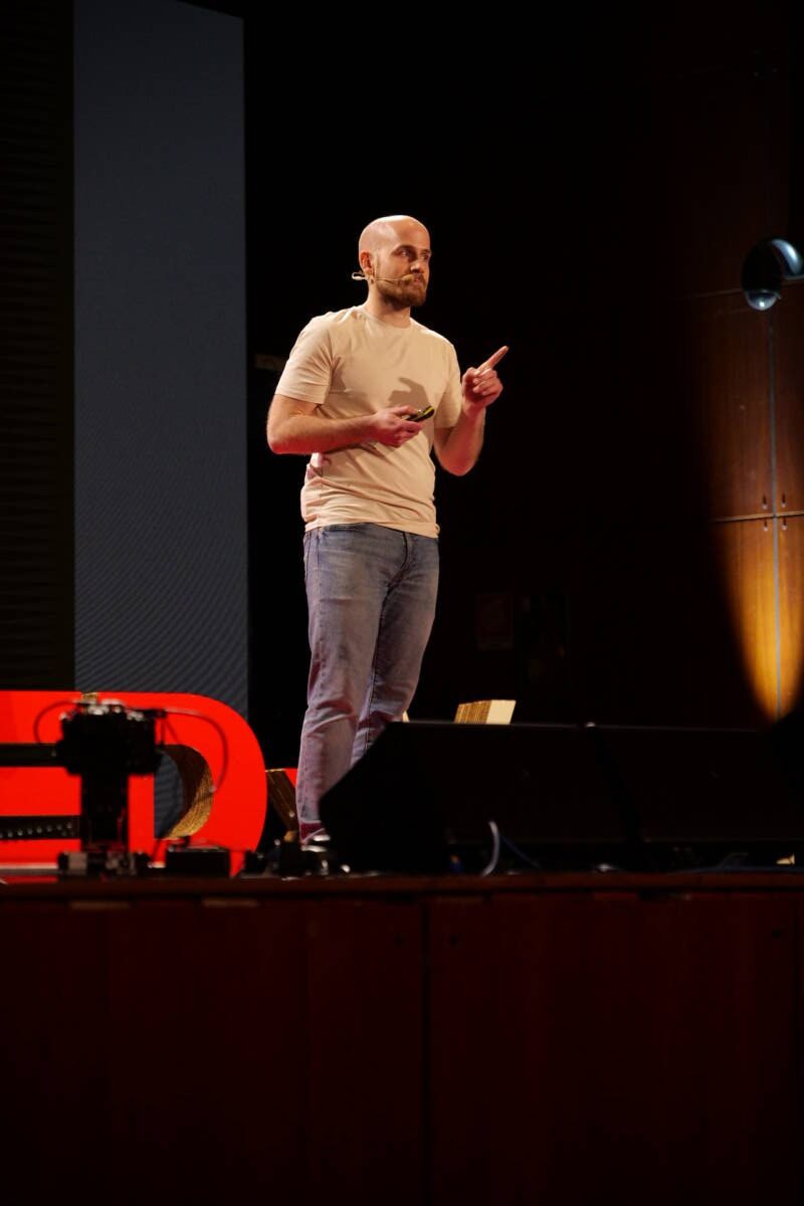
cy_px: 603
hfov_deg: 13.0
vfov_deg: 19.5
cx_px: 402
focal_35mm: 105
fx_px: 3517
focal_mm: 105
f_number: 4
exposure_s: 1/160
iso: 4000
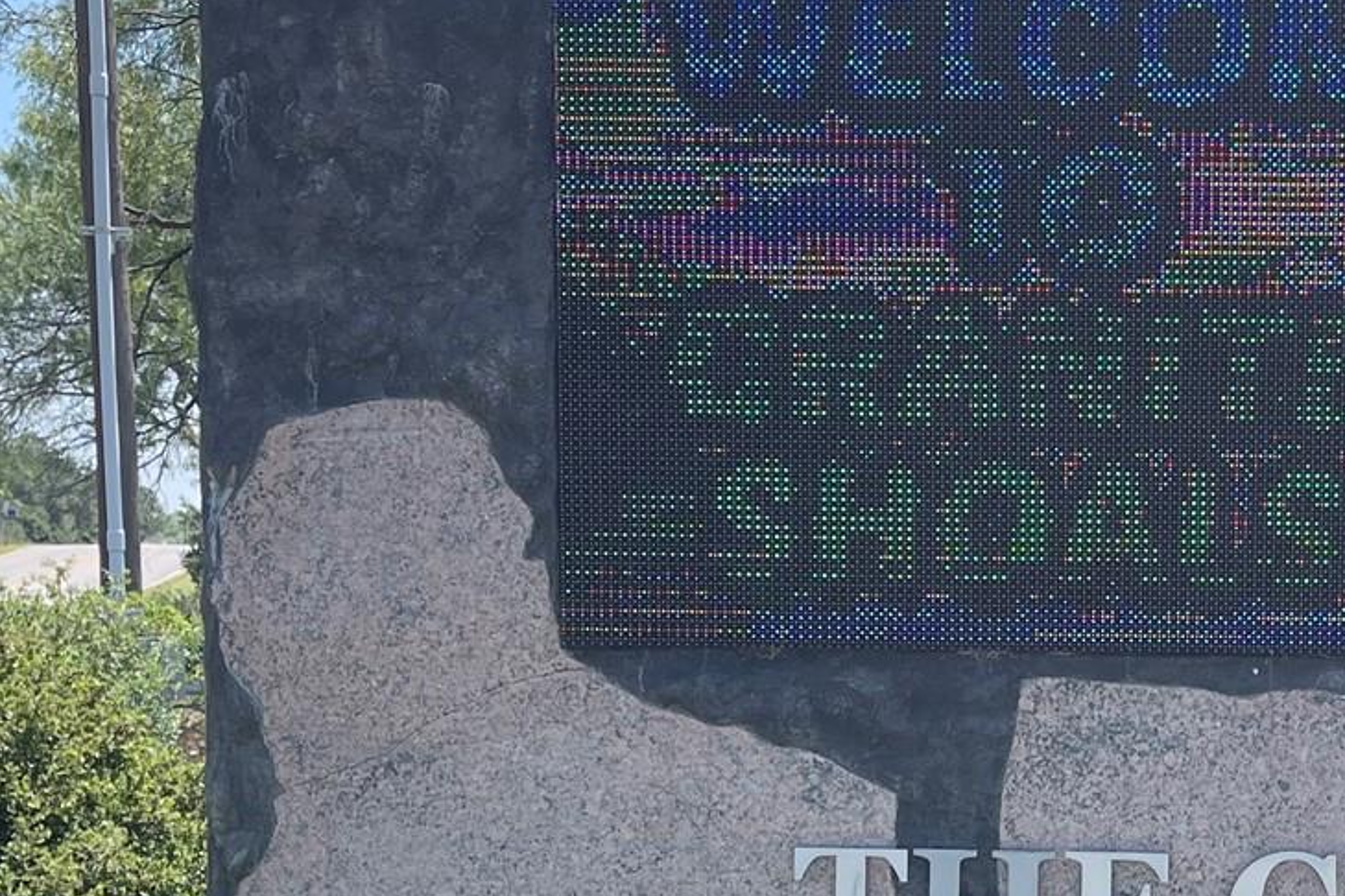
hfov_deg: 25.8
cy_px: 793
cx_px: 1208
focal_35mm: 76
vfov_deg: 17.7
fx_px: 2839
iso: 32
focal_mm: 5.1
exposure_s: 1/1689
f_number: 1.6
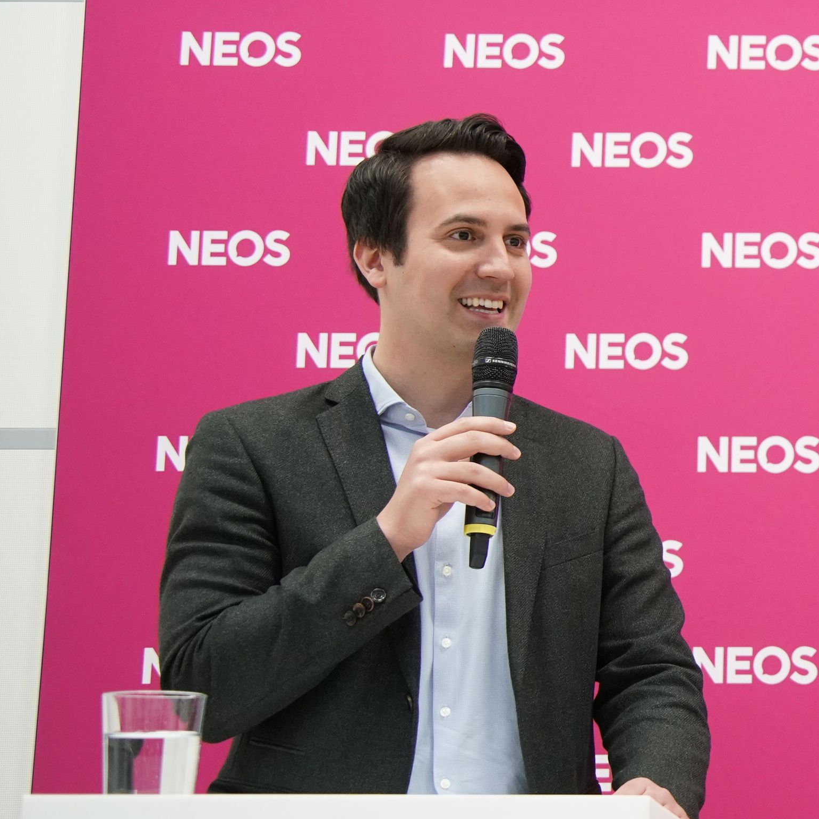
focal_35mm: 86
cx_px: 1012
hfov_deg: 18.9
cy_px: 359
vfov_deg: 20.2
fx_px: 2302
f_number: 3.2
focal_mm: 39
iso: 3200
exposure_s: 1/200
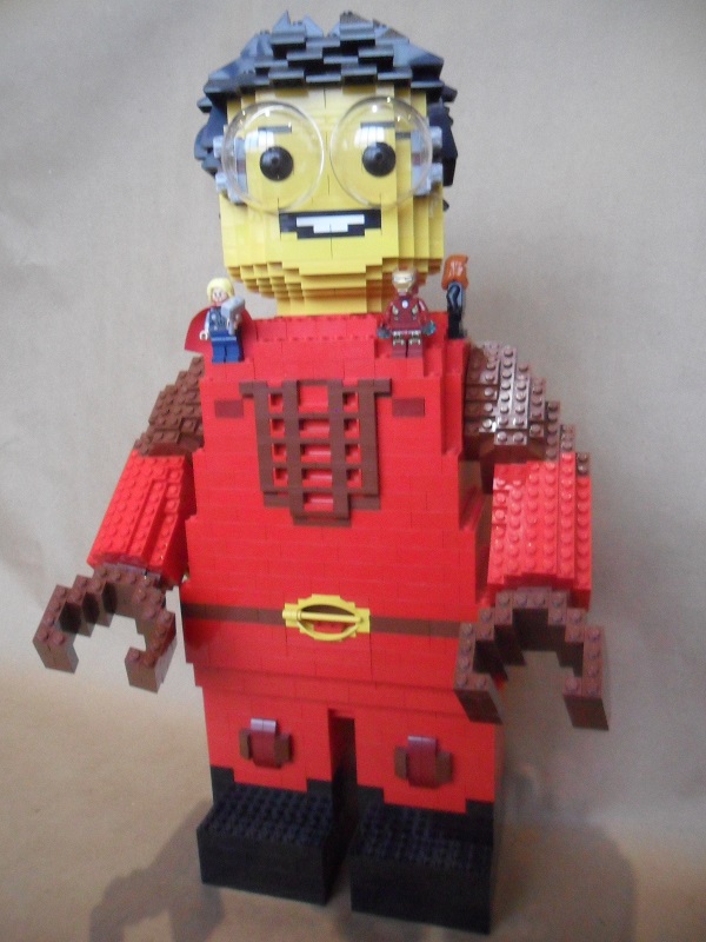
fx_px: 734
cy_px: 471
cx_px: 353
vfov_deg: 65.3
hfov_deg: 51.4
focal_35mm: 27
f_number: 3.5
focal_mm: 4.9
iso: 400
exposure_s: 1/30
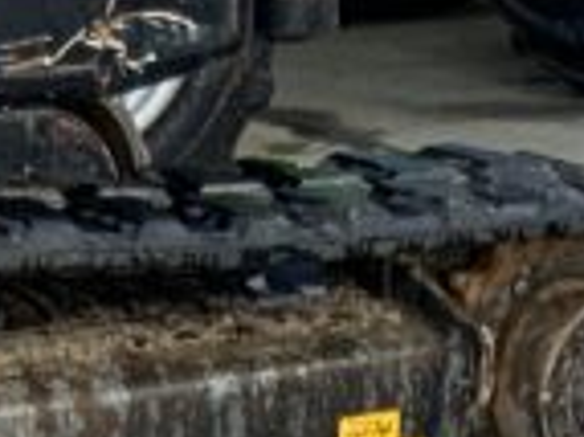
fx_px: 3506
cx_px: 139
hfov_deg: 9.5
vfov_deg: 6.3
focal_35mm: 208
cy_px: 1527
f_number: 1.8
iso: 25
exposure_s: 1/122
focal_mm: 3
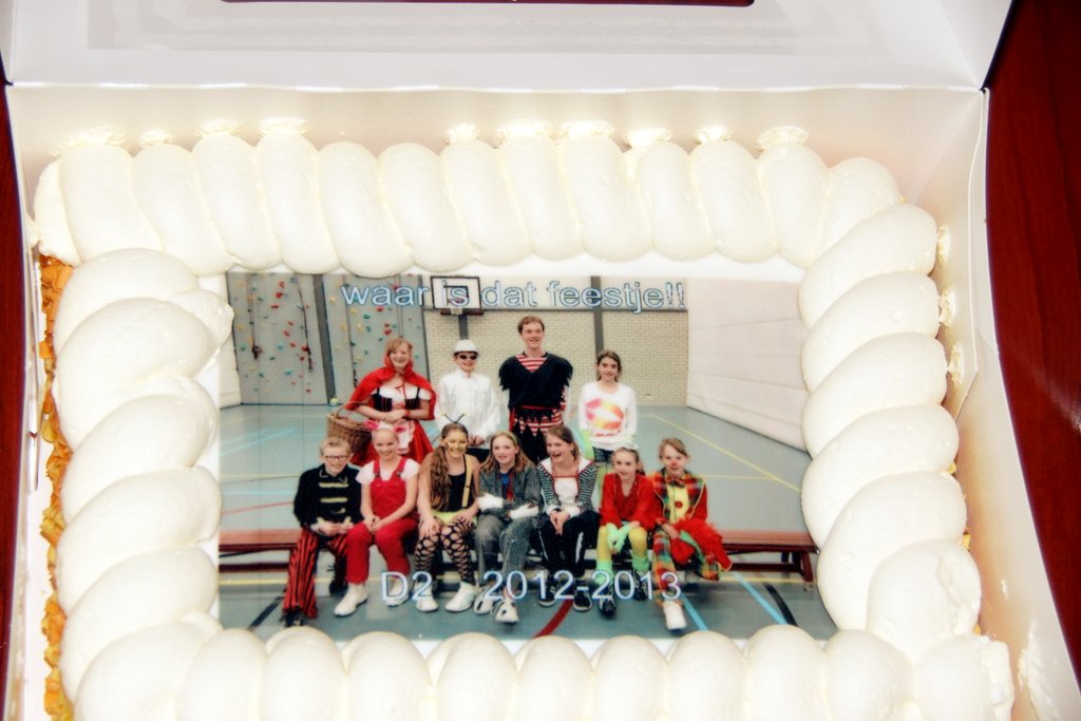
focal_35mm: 82
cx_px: 540
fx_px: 2477
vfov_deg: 16.6
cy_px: 360
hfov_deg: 24.6
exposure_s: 1/60
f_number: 5
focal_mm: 55
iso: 400
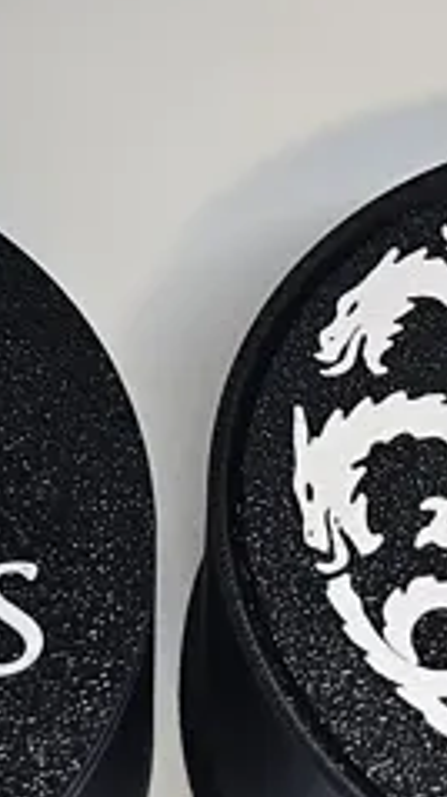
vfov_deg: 20.4
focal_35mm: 105
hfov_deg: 11.5
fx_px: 2218
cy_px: 400
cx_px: 137
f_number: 1.7
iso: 50
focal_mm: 6.3
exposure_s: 1/50
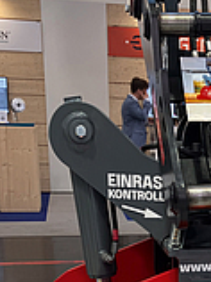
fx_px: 644
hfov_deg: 17.8
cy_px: 297
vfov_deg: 23.5
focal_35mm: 79
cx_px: 243
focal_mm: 3.99
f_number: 1.8
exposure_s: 1/100
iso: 80
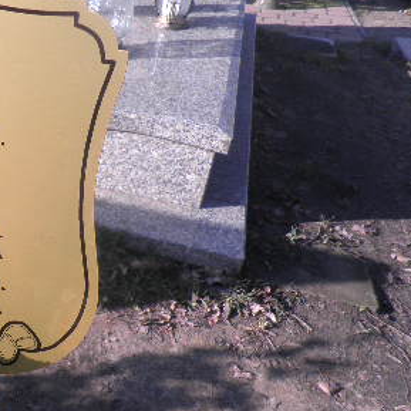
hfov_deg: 32.1
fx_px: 631
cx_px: -34
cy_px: 186
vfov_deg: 36.0
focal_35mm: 47
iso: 64
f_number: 8.3
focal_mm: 4.3
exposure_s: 1/80
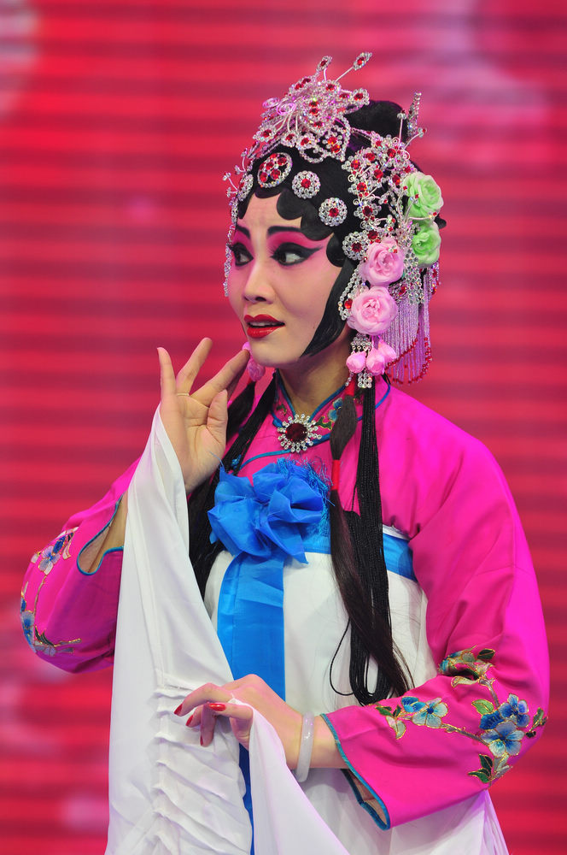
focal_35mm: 255
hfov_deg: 5.4
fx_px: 6041
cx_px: 284
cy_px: 428
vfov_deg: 8.1
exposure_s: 1/200
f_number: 4
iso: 400
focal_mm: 170
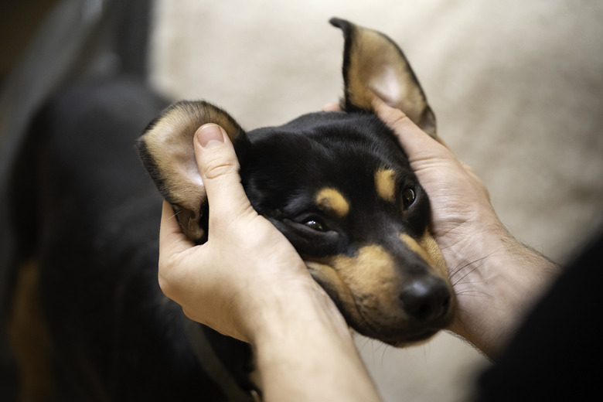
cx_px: 302
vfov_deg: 11.6
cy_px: 201
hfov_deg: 17.3
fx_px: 1976
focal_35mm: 118
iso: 4000
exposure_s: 1/1600
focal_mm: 118
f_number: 2.8
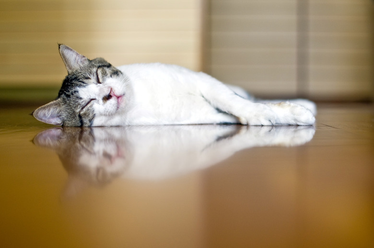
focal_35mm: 75
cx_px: 187
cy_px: 124
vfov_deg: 18.1
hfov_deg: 27.0
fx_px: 778
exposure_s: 1/80
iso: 200
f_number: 1.8
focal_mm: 50
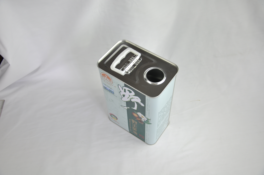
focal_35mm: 36
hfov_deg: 53.2
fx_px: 264
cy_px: 88
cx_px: 132
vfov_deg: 36.8
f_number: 4.5
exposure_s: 1/60
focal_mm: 24
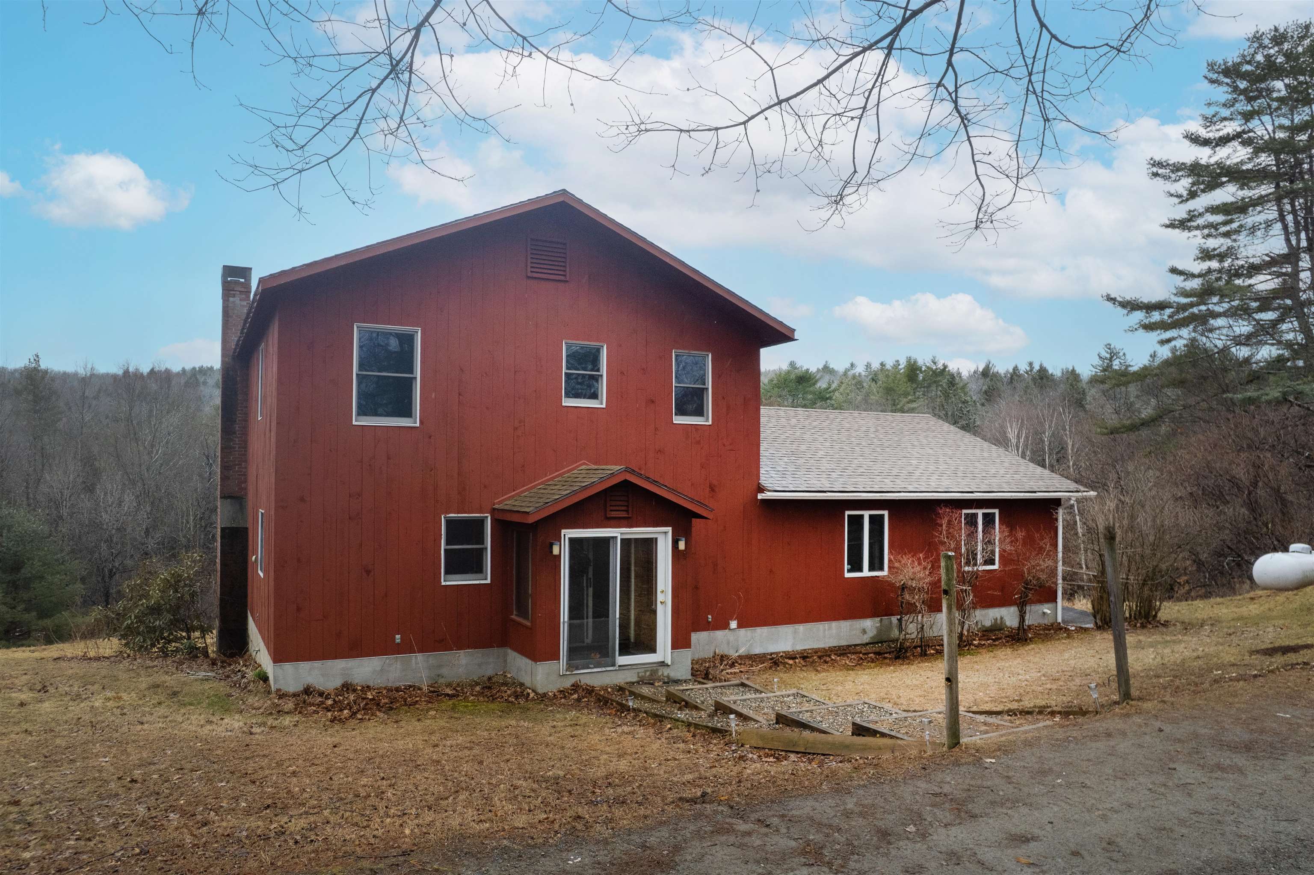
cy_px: 438
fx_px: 803
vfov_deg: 57.2
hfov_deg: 78.6
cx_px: 657
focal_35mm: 22
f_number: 2.8
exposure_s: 1/90
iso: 100
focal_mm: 8.38
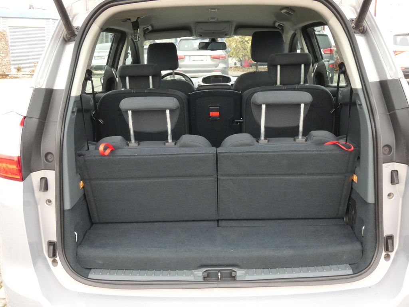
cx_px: 204
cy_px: 154
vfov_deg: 37.7
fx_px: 449
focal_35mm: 38
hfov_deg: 49.0
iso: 500
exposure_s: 1/80
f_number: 5.6
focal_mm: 6.8
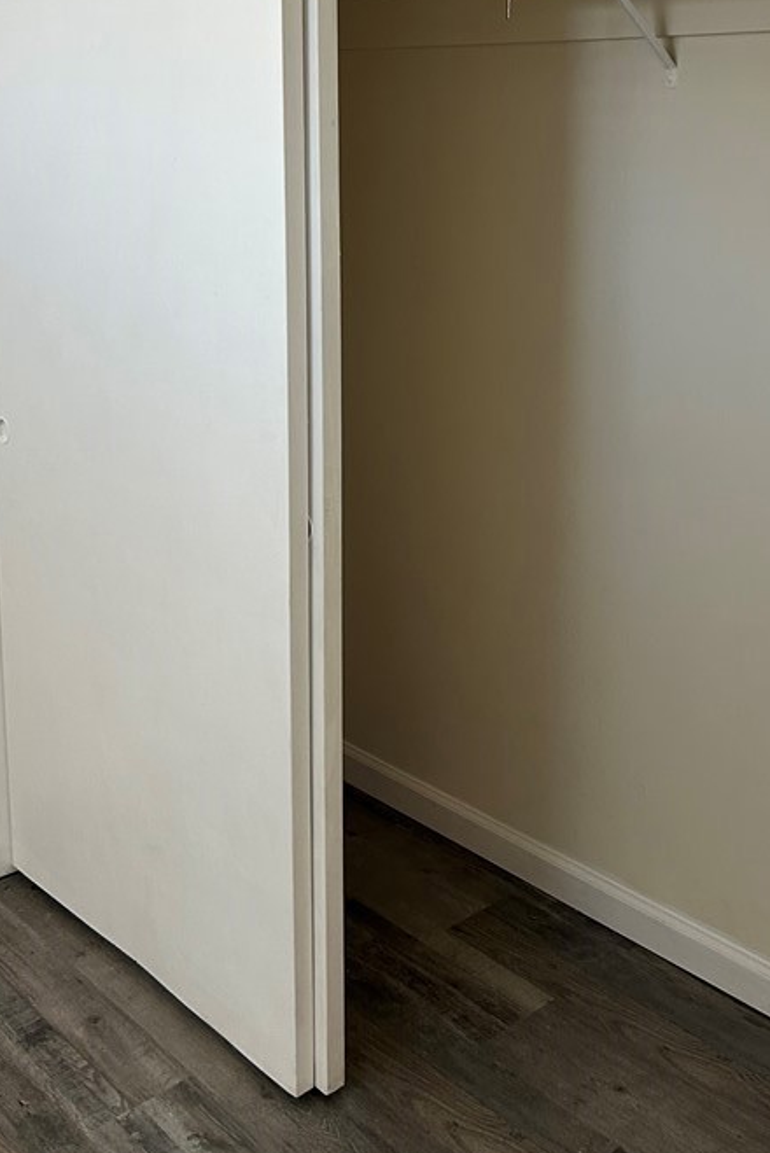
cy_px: 367
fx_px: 1346
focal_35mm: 42
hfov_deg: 31.6
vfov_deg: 45.5
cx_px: 536
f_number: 1.5
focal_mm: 5.7
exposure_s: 1/60
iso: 125
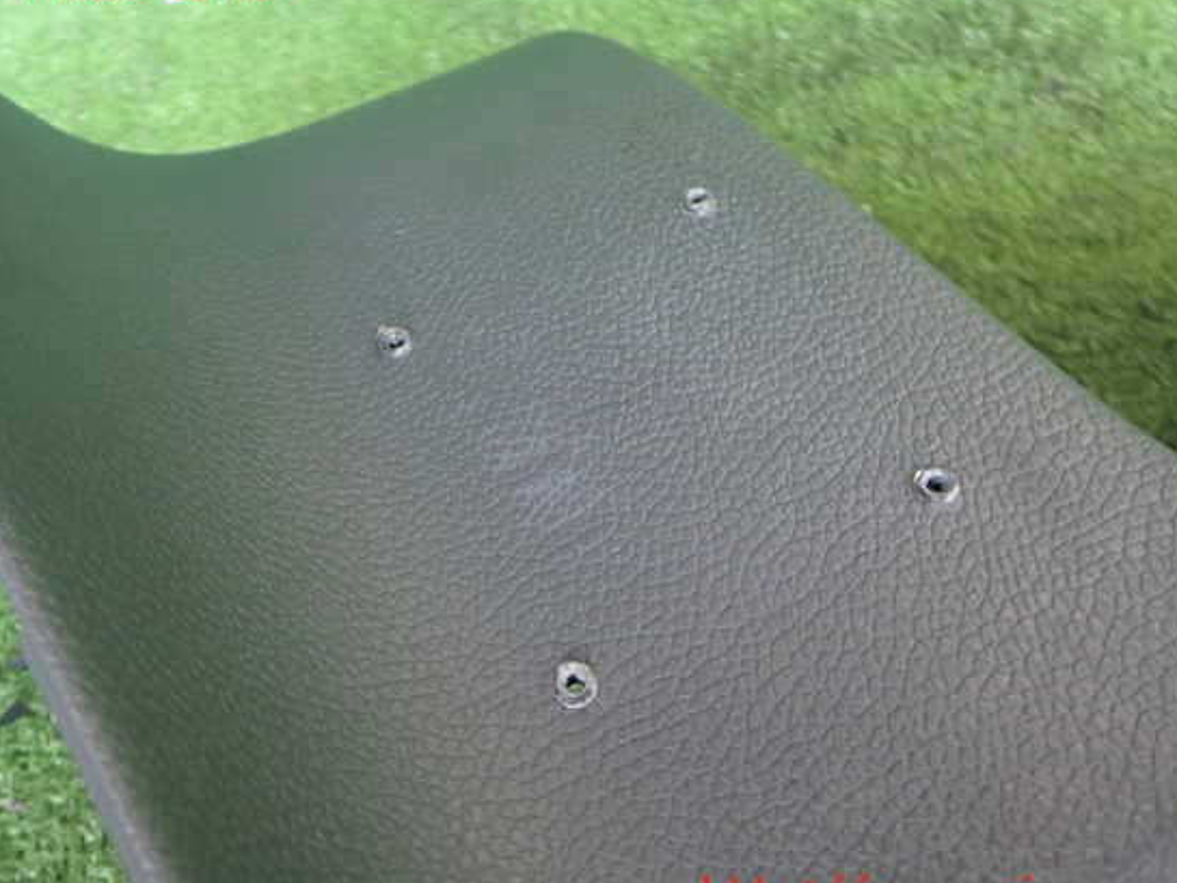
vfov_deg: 43.0
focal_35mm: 33
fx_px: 1122
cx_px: 542
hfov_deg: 55.3
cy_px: 438
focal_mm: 5.4
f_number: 2.3
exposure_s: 1/30
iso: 320
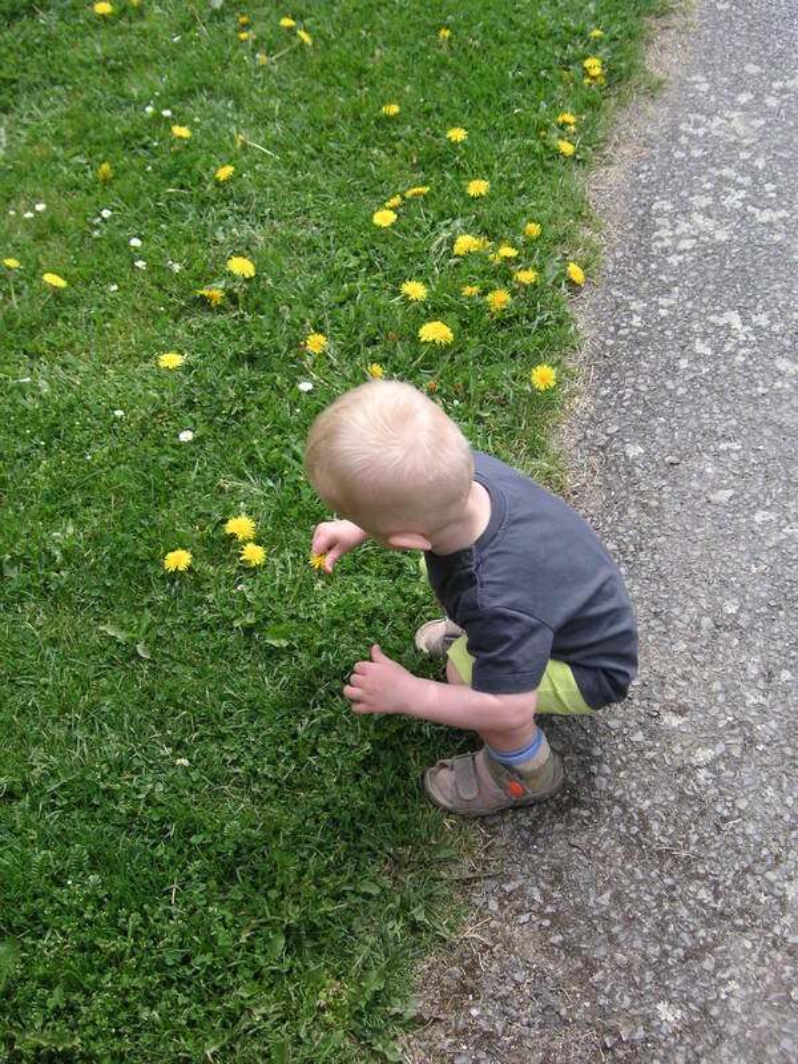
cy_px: 532
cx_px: 399
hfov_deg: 27.5
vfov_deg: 36.2
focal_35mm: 53
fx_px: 1629
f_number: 3.6
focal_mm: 8.9
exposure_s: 1/350
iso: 50
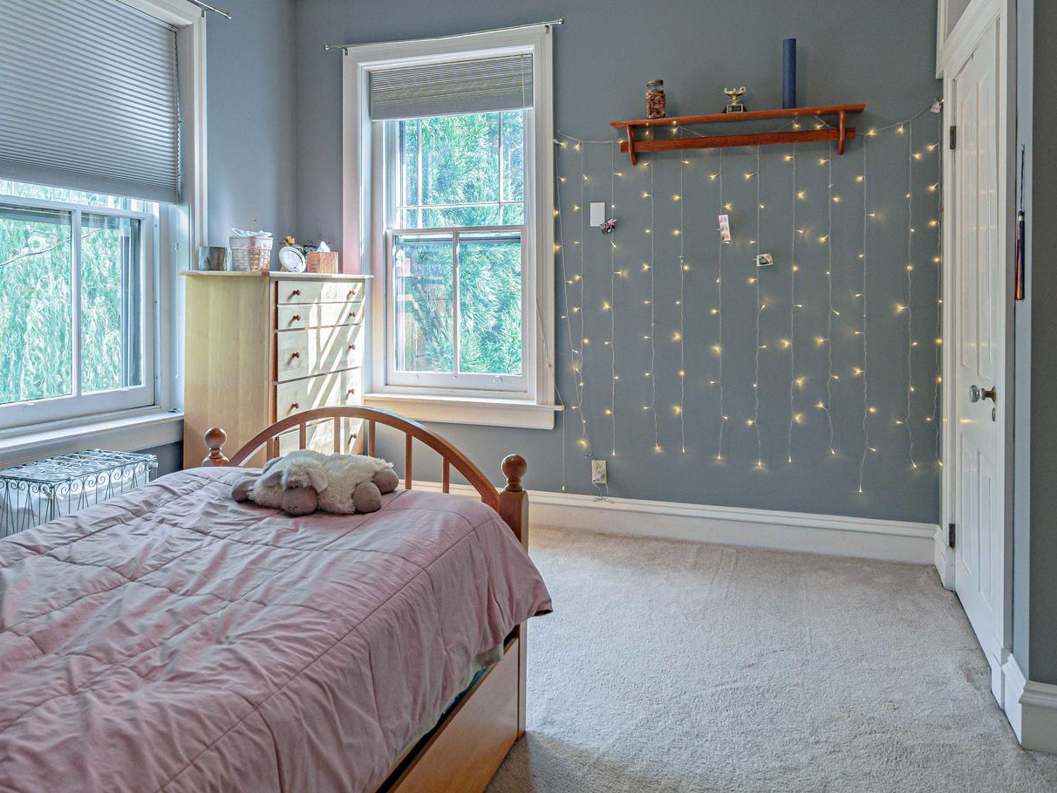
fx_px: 794
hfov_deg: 67.0
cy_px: 302
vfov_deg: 52.6
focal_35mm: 26
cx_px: 457
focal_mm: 16
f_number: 5
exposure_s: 1/500
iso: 800
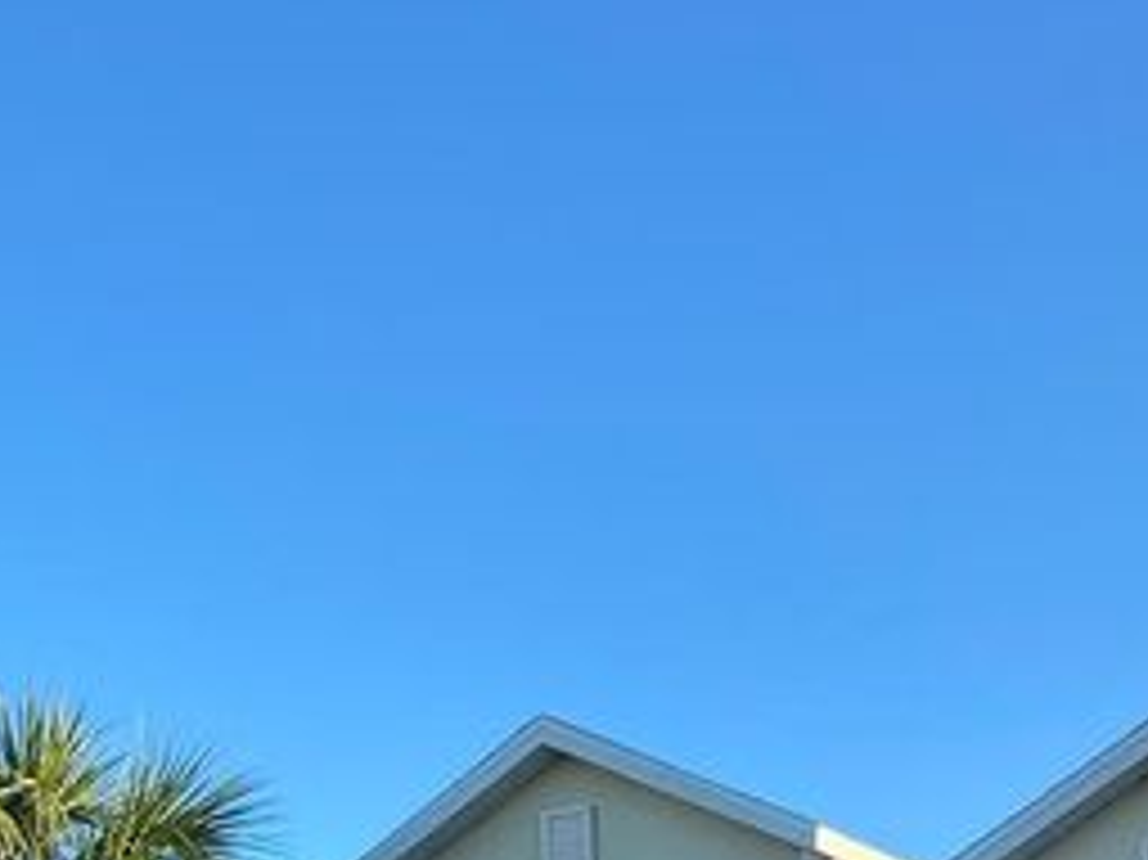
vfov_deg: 19.6
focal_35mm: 68
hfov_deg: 28.1
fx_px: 2254
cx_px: 873
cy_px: 1168
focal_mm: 4.25
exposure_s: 1/864
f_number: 1.8
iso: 32
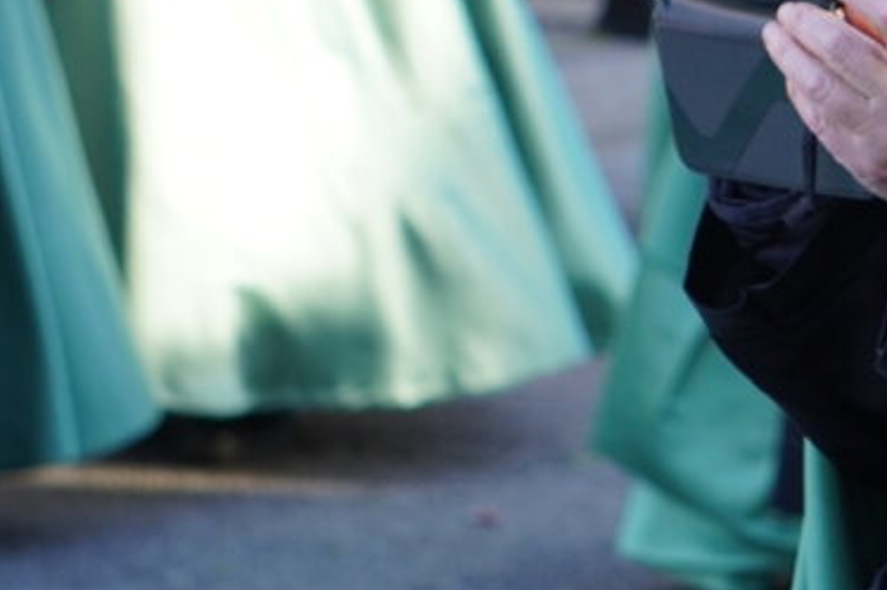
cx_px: 709
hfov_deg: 5.6
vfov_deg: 3.8
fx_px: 8982
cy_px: -122
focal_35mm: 365
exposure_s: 1/125
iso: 320
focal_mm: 71
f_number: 5
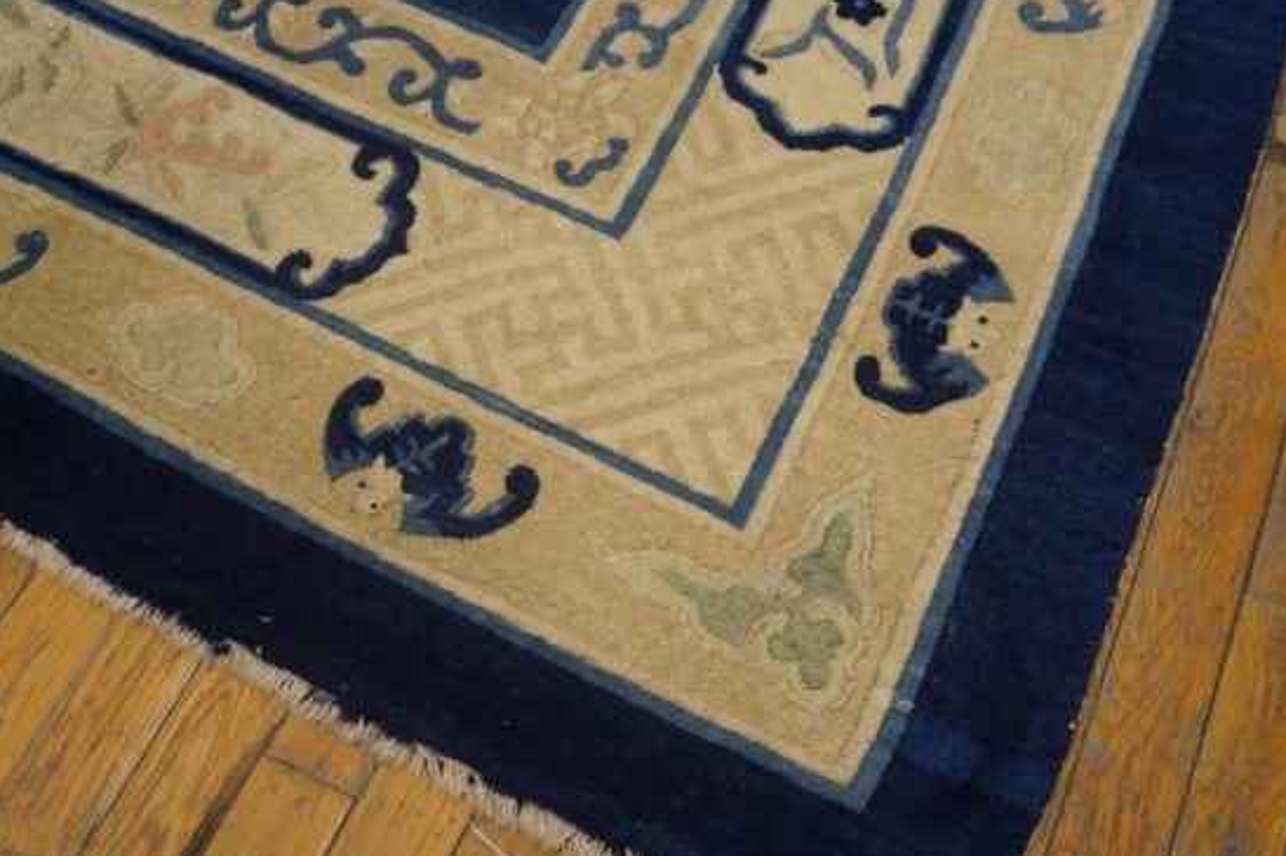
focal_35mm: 35
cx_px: 698
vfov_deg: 38.3
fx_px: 1233
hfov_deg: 55.0
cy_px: 455
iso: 640
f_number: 4
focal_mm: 21
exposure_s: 1/60
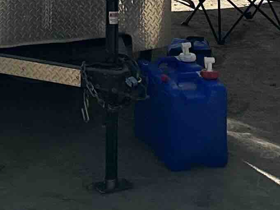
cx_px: 105
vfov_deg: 9.1
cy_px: -347
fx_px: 1149
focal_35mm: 142
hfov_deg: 13.9
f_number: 1.78
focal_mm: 6.86
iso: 80
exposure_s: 1/8929
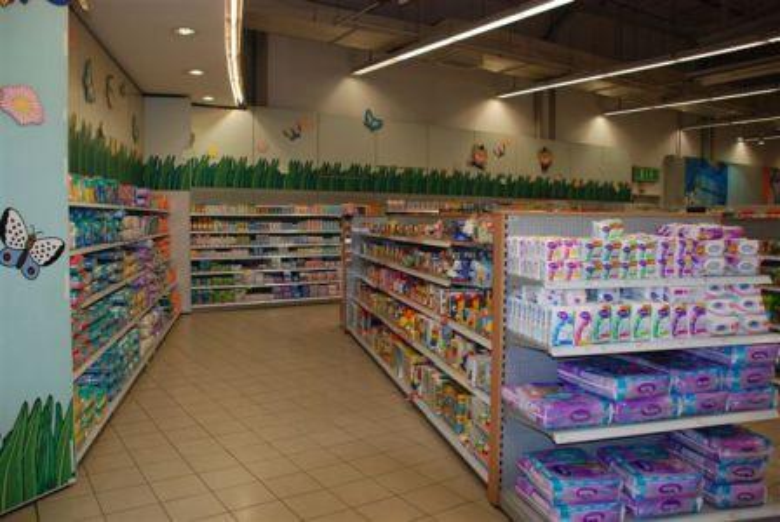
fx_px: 651
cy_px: 261
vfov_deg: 43.7
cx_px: 390
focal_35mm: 30
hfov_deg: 61.9
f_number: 4
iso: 400
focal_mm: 20
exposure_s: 1/60
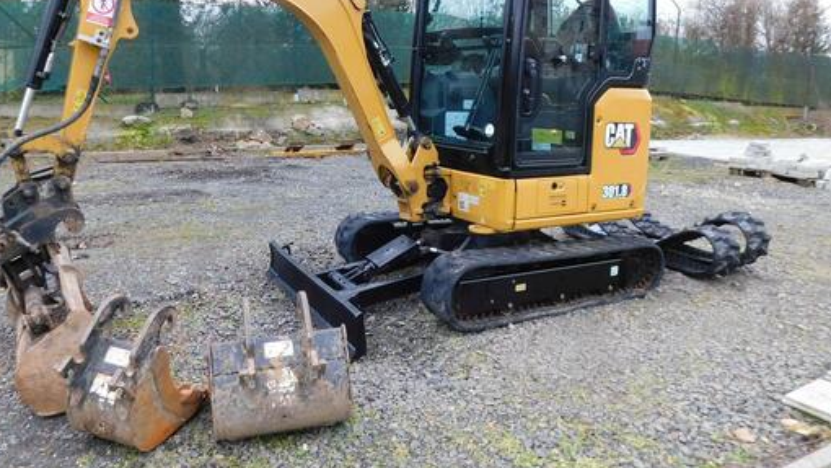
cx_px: 368
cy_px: 153
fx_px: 617
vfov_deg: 40.9
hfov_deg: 67.7
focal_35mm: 28
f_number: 3
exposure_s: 1/25
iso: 400
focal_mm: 4
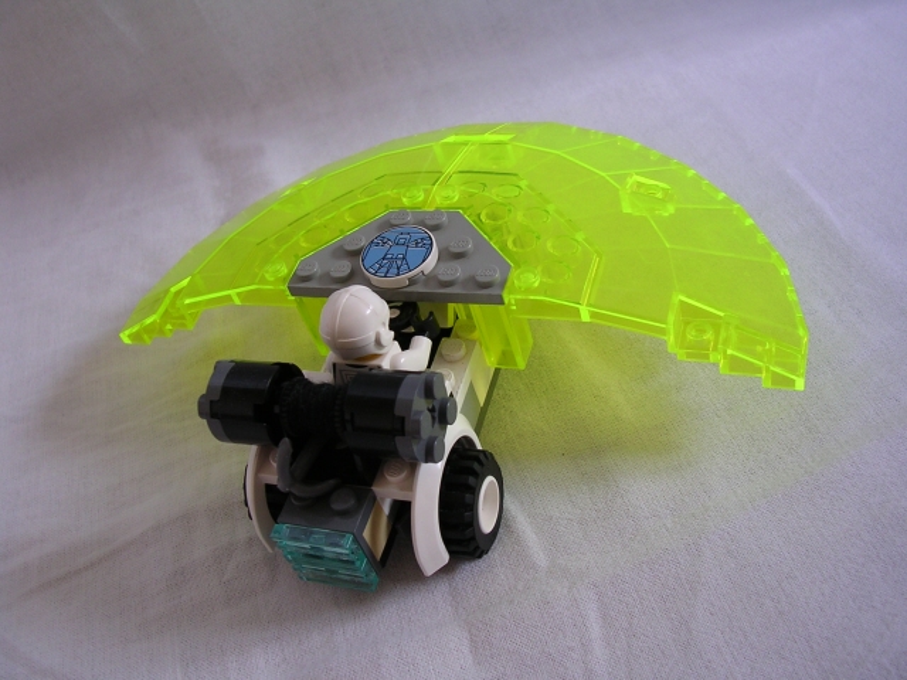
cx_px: 454
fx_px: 996
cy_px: 340
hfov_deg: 49.0
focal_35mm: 38
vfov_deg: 37.7
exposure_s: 1/34.7
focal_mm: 5.8
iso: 100
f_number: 2.8
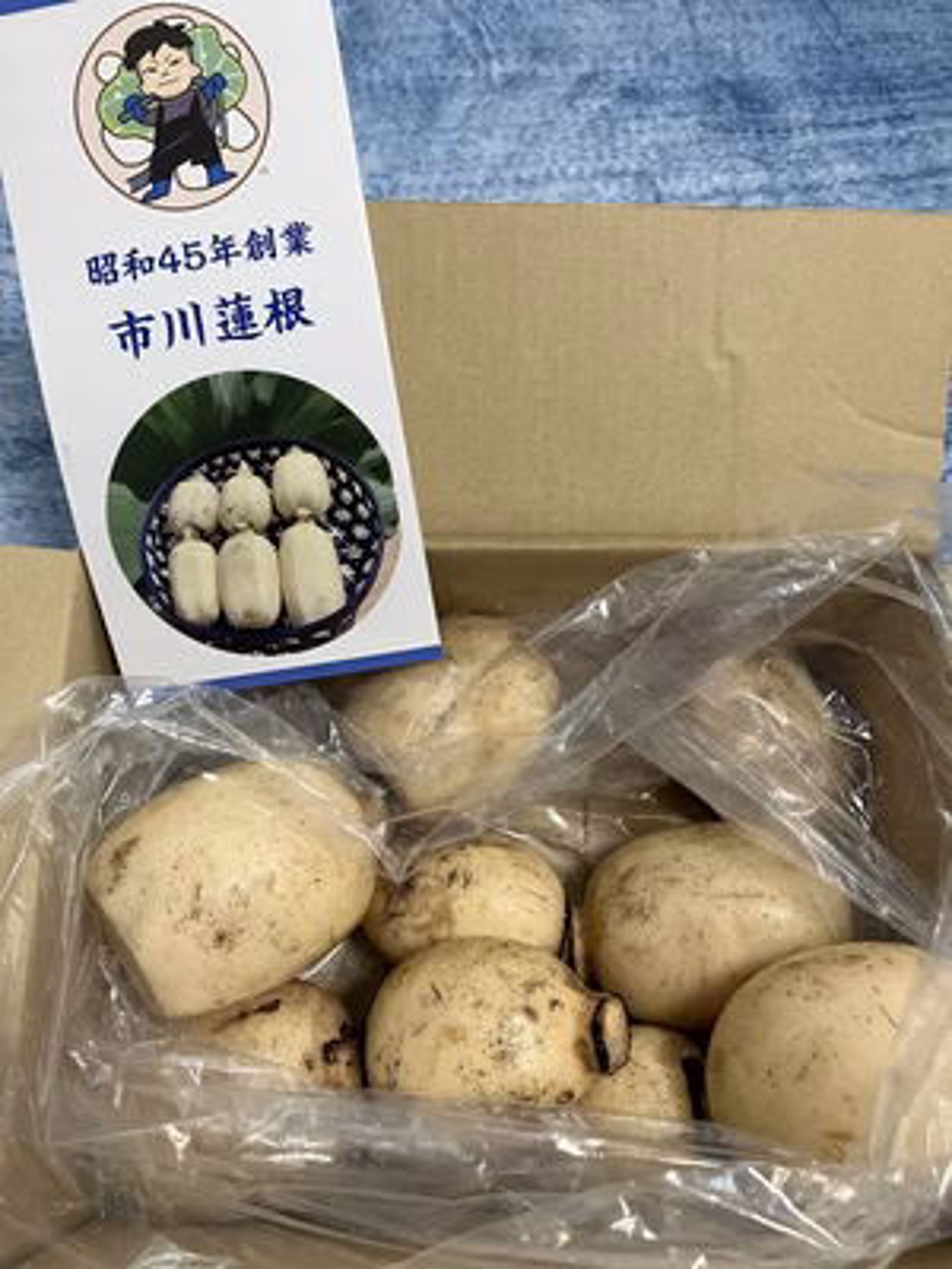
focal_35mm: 28
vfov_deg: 63.4
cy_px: 634
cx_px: 476
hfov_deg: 49.7
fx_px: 1027
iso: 125
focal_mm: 3.99
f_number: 1.8
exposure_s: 1/57
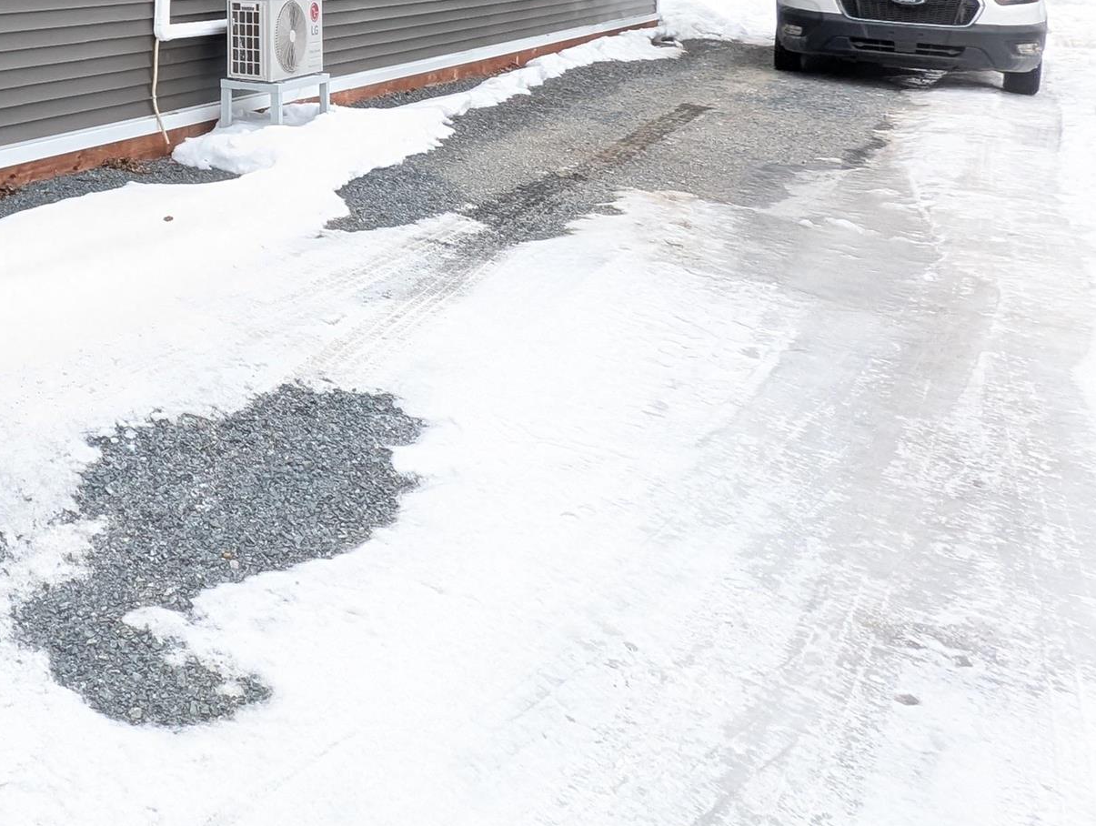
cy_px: -82
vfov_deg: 36.5
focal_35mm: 33
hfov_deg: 40.2
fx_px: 1047
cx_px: -203
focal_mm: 1.95
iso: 49
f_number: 2.2
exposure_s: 1/133
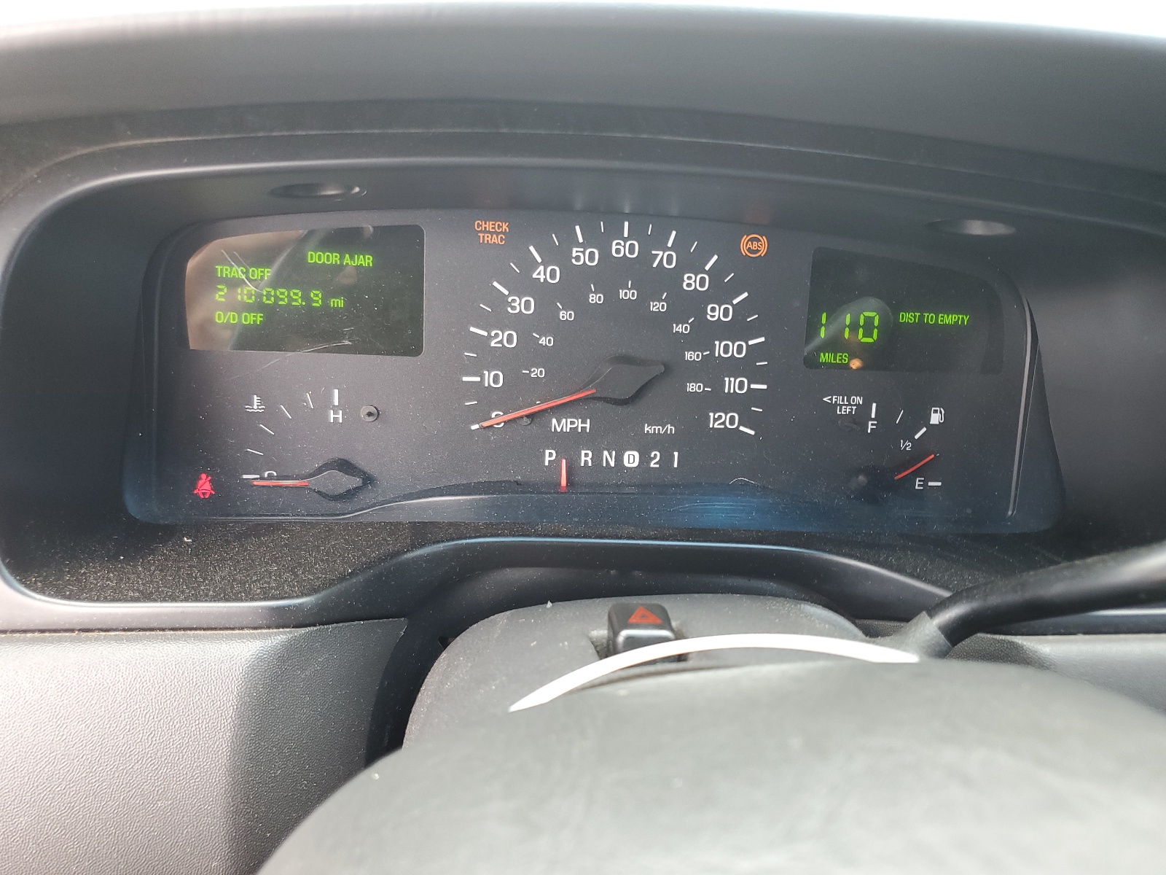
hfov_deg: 67.3
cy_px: 438
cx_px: 583
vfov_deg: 53.1
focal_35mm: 26
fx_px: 876
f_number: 1.5
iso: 73
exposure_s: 1/60.2
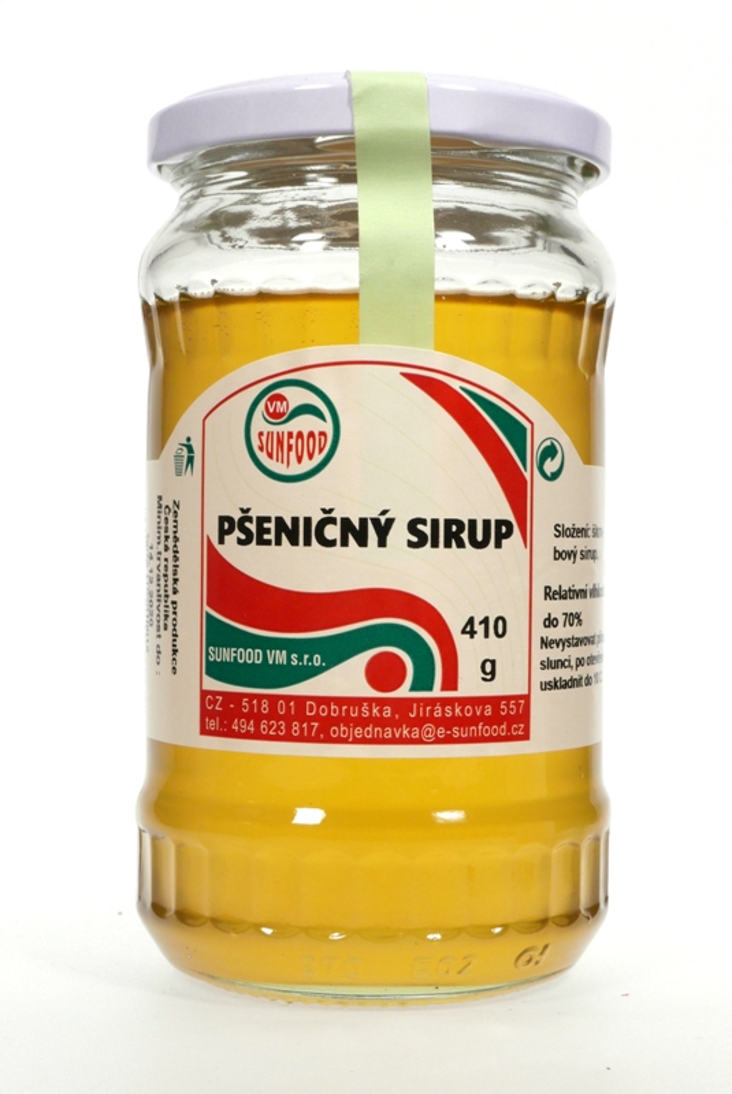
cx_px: 366
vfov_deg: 27.0
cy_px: 547
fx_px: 2282
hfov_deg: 18.2
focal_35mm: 75
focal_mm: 34
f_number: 16
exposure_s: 1/50
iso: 800
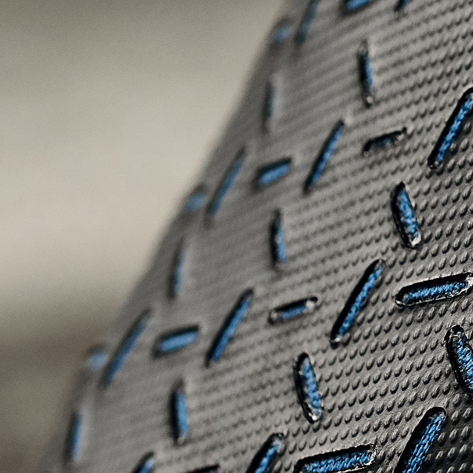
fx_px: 8951
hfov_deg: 3.0
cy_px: -234
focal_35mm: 579
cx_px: 712
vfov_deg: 3.0
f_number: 9
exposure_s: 1/400
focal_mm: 105
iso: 640
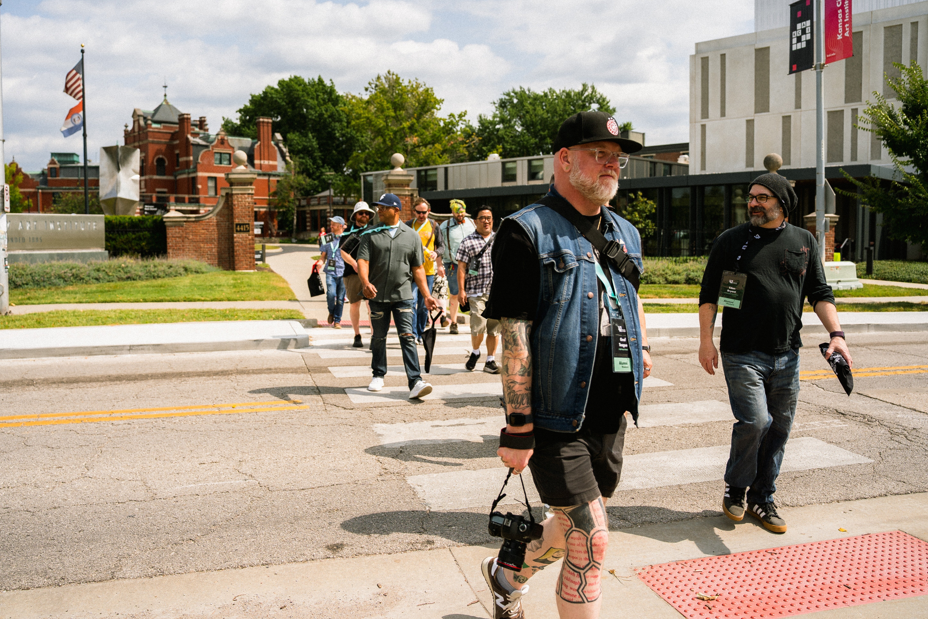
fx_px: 747
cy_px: 300
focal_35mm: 29
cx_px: 458
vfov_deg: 45.0
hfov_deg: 63.7
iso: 100
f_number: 3.5
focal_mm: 28
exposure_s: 1/1600
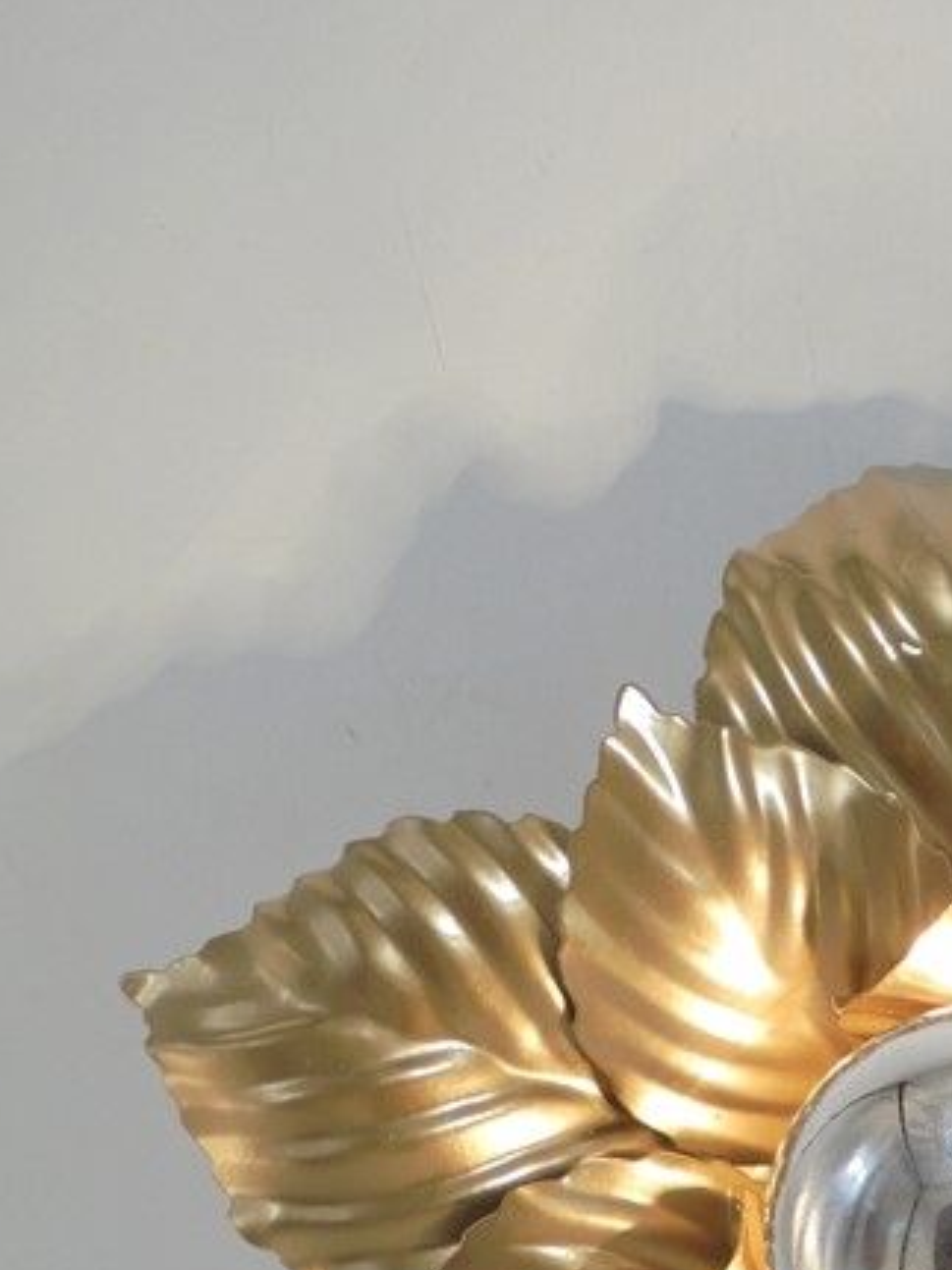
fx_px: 2605
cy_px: 1226
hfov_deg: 20.1
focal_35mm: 71
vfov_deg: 26.2
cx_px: 948
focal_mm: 6.1
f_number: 4
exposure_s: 1/80
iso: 100
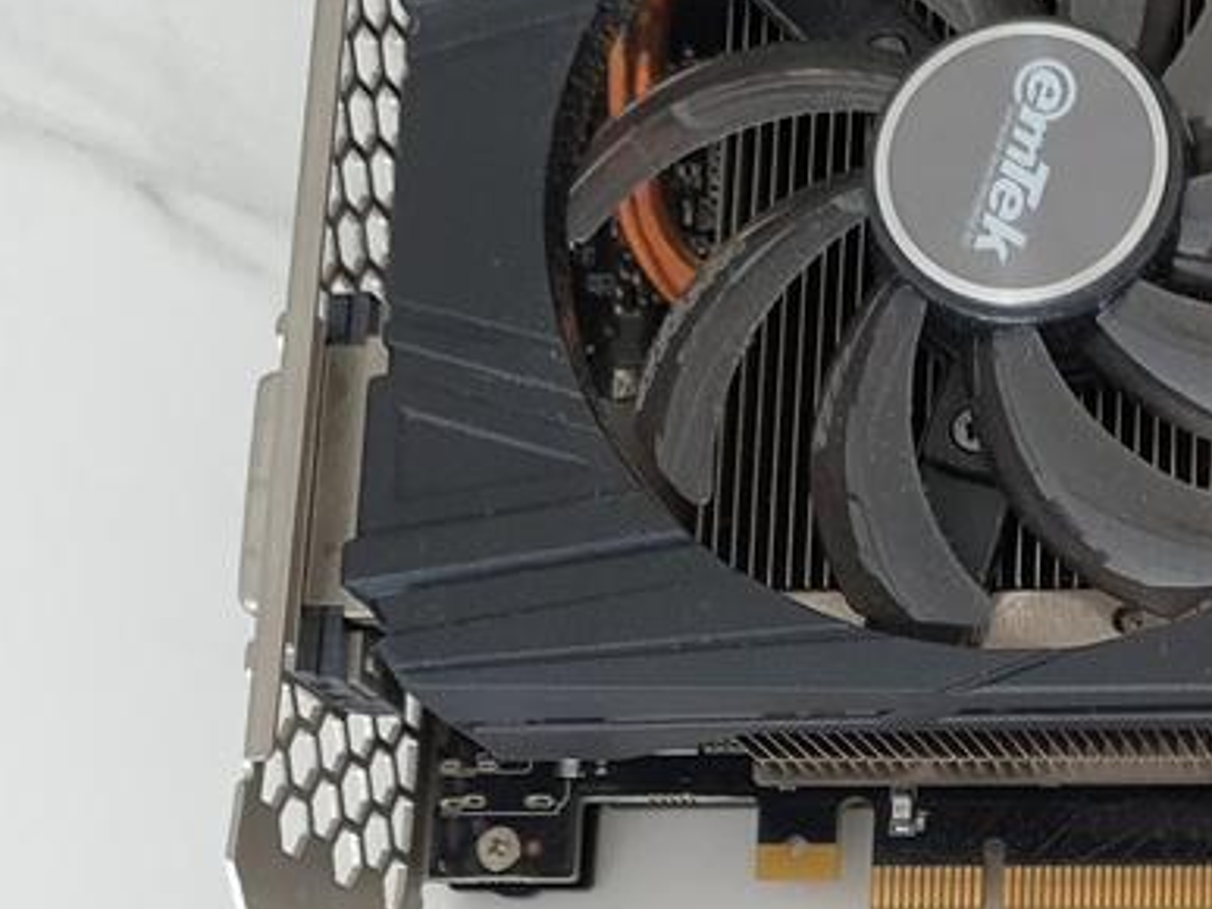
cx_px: 1597
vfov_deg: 16.4
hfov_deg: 20.7
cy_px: 1119
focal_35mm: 86
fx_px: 3010
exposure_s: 1/40
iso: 200
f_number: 1.5
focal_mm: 4.3
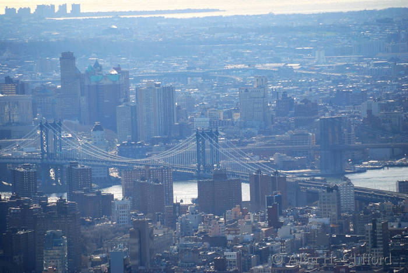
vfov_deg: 4.6
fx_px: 3403
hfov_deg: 6.9
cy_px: 136
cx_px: 204
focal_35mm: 300
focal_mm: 200
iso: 100
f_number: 5.6
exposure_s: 1/500
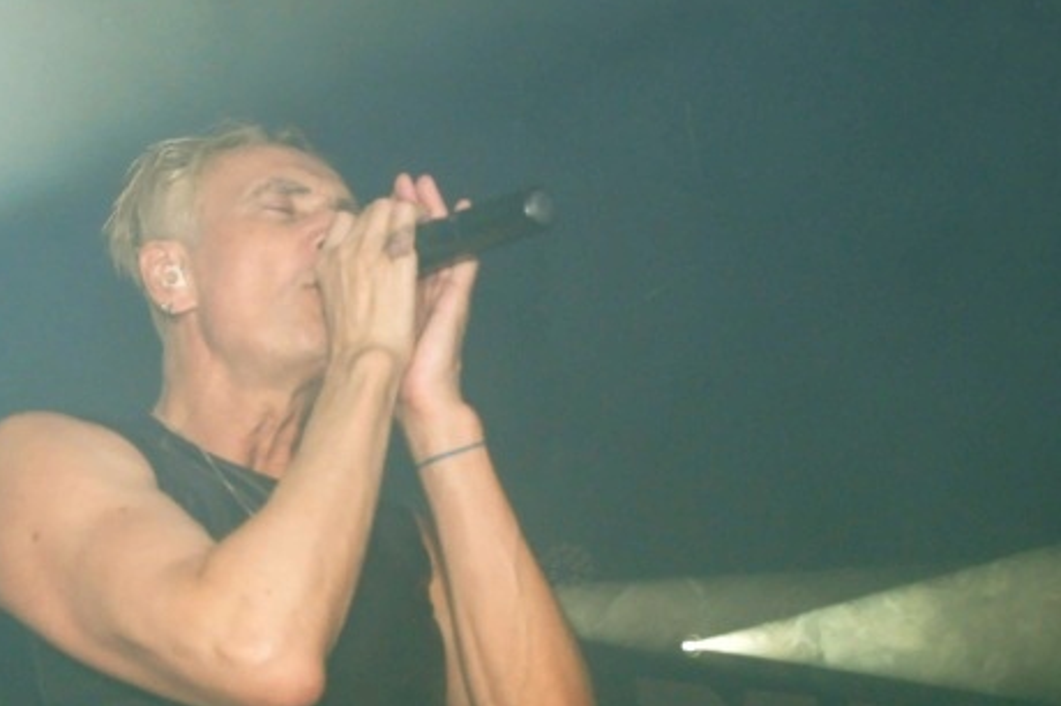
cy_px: 511
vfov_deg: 18.5
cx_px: 415
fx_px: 2150
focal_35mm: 73
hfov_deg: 27.7
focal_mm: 28
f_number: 4
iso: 3200
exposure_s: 1/40
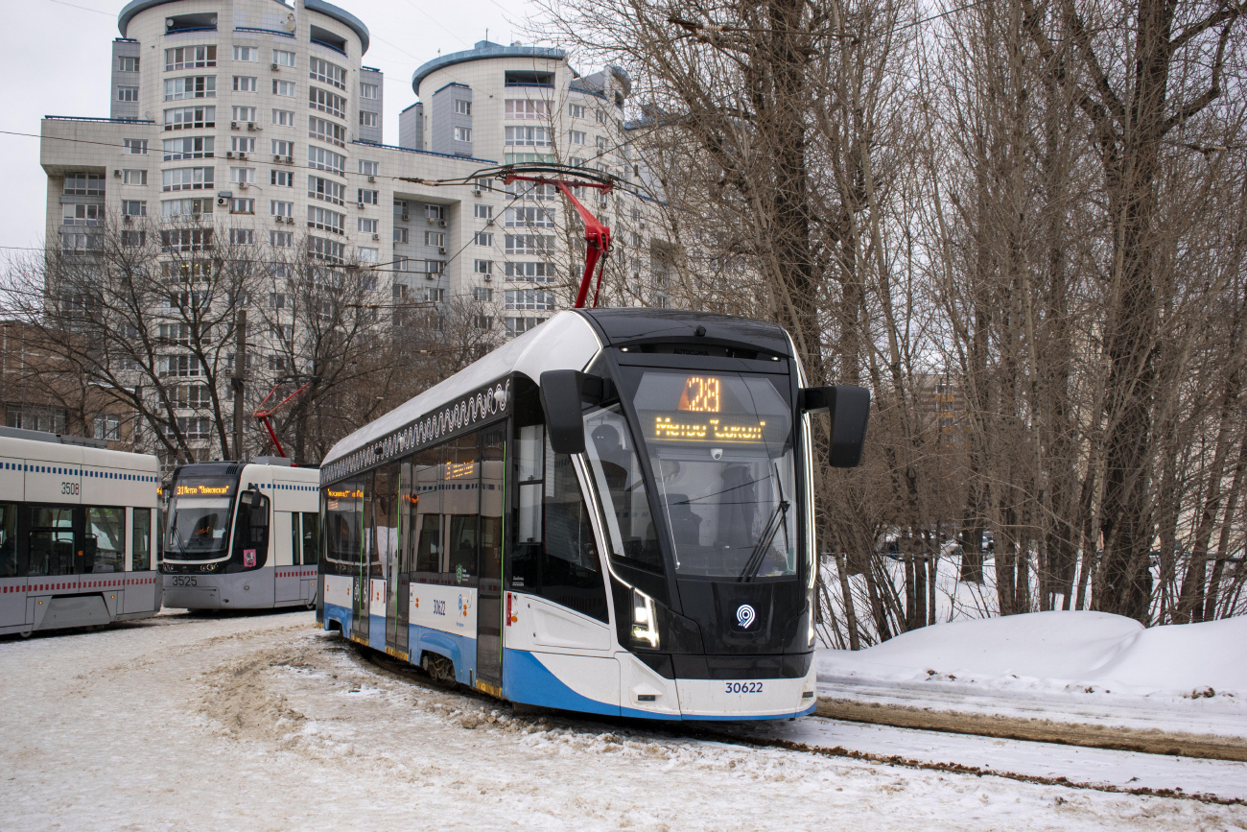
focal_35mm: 40
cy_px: 416
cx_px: 624
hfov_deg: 47.9
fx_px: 1403
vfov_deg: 33.0
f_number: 5.6
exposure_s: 1/250
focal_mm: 27
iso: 400
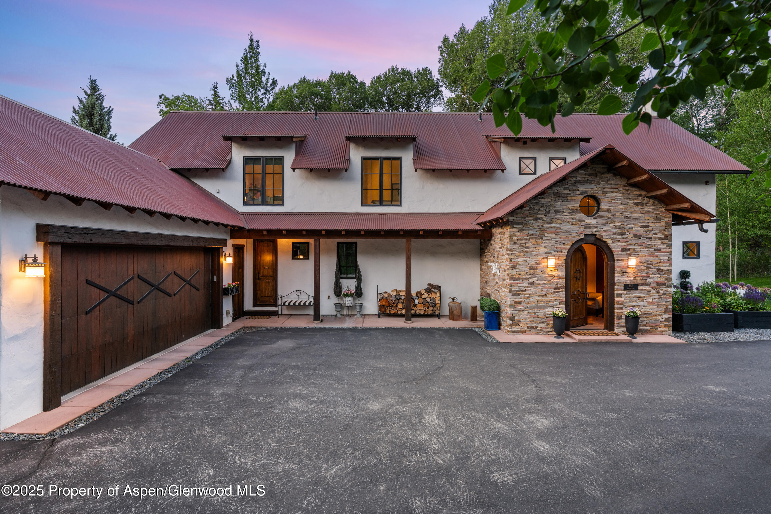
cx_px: 386
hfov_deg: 93.3
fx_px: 364
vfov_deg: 70.4
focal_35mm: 17
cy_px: 257
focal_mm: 17
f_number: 7.1
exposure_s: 1/8
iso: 640
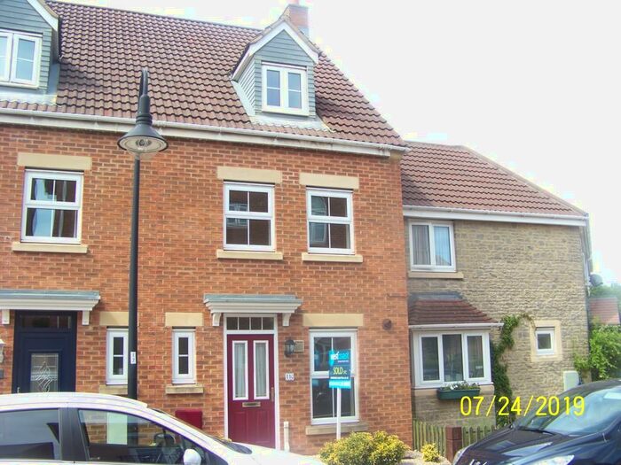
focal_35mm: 36
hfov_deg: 51.4
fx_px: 646
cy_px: 232
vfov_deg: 39.7
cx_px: 310
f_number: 3.2
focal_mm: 5.85
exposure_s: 1/250
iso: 64
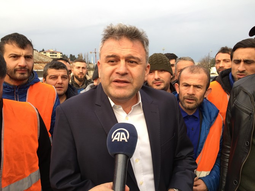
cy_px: 96
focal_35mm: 29
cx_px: 128
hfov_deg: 61.7
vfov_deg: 48.2
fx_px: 214
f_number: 2.2
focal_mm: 4.15
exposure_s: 1/110
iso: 32
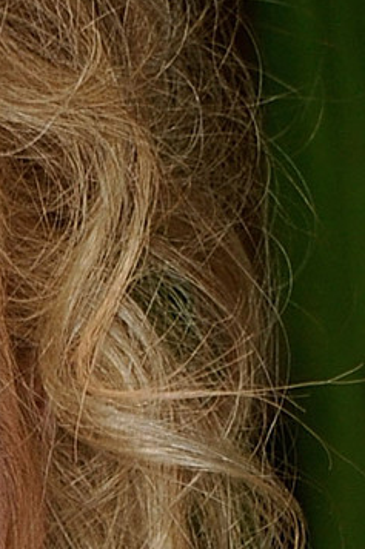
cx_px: -409
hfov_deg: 1.4
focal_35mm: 976
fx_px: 14886
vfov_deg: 2.1
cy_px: 807
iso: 640
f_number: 7.1
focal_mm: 170
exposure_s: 1/160
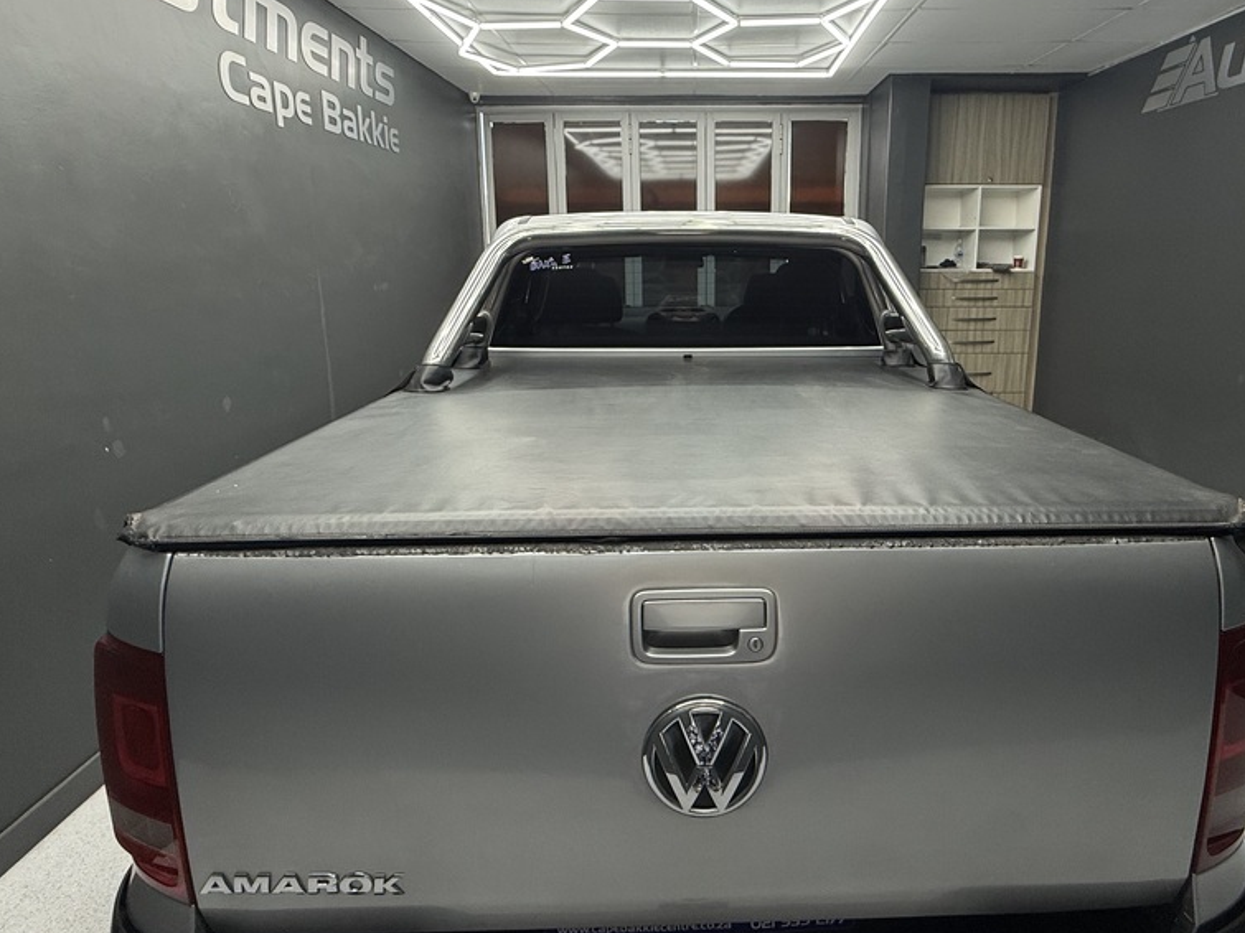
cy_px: 371
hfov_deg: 84.3
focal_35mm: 19
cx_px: 701
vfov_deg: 68.0
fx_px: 683
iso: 100
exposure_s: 1/100
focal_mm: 2.22
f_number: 2.2
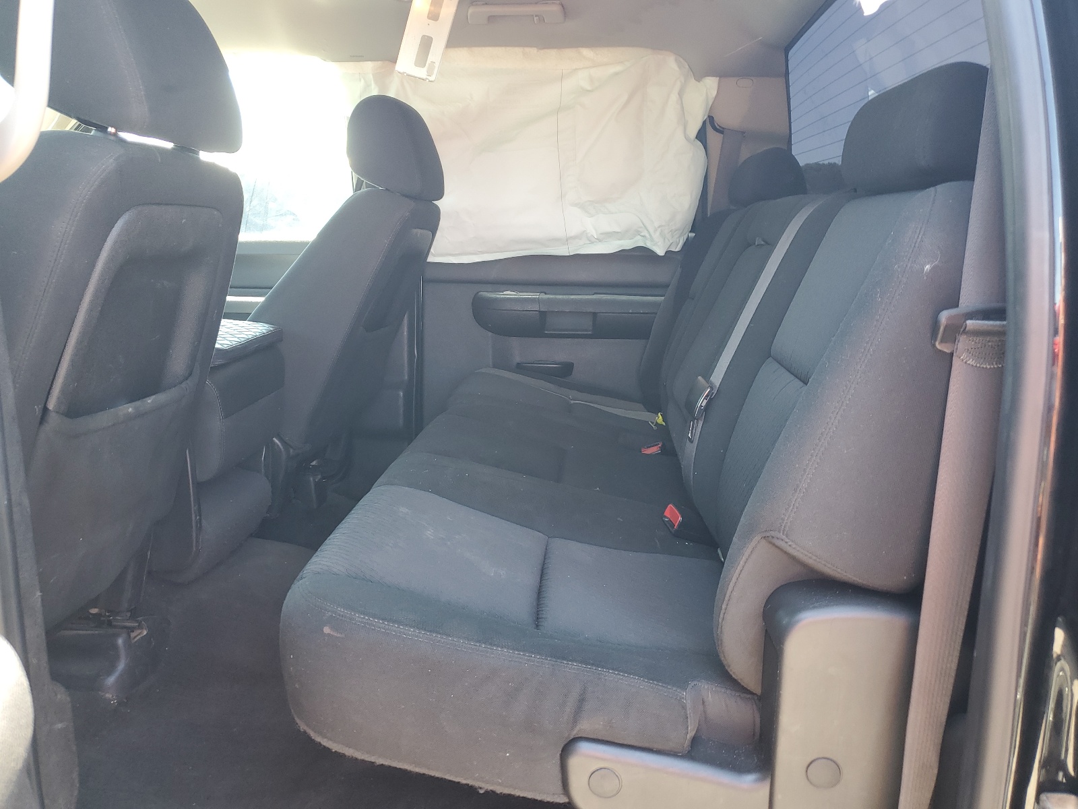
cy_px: 404
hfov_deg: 67.3
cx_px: 539
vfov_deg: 53.1
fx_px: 810
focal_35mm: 26
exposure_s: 1/50
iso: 53
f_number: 1.5
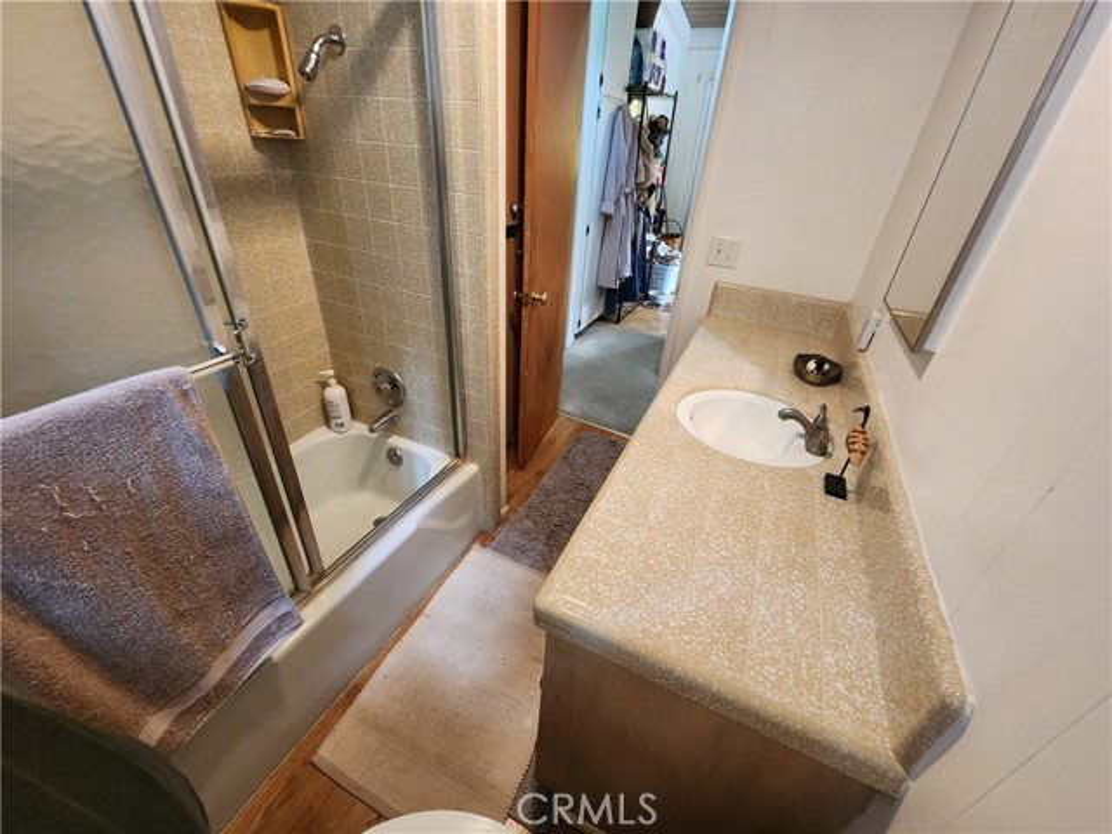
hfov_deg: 106.2
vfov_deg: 89.9
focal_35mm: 13
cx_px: 556
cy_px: 417
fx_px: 418
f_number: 2.2
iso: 500
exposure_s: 1/30
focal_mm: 2.2
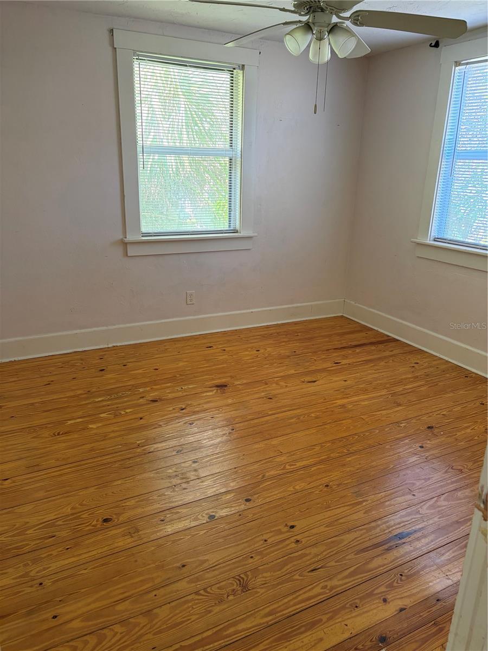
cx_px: 244
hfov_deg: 53.1
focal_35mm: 26
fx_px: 489
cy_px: 326
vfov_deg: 67.3
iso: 200
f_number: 1.6
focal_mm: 5.96
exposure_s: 1/60
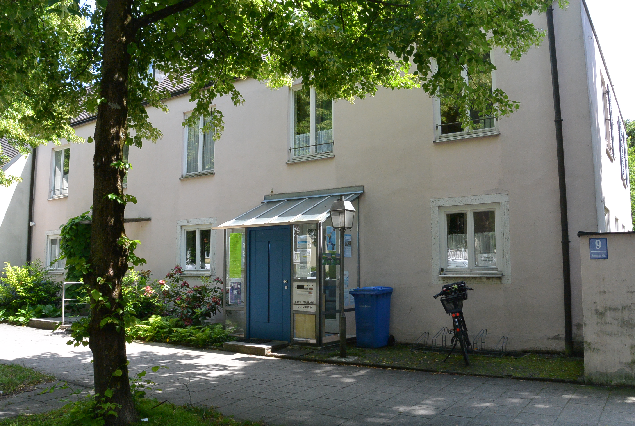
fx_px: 513
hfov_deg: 63.5
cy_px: 213
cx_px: 318
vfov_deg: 45.2
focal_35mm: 29
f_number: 3.5
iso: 360
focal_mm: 11
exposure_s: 1/250
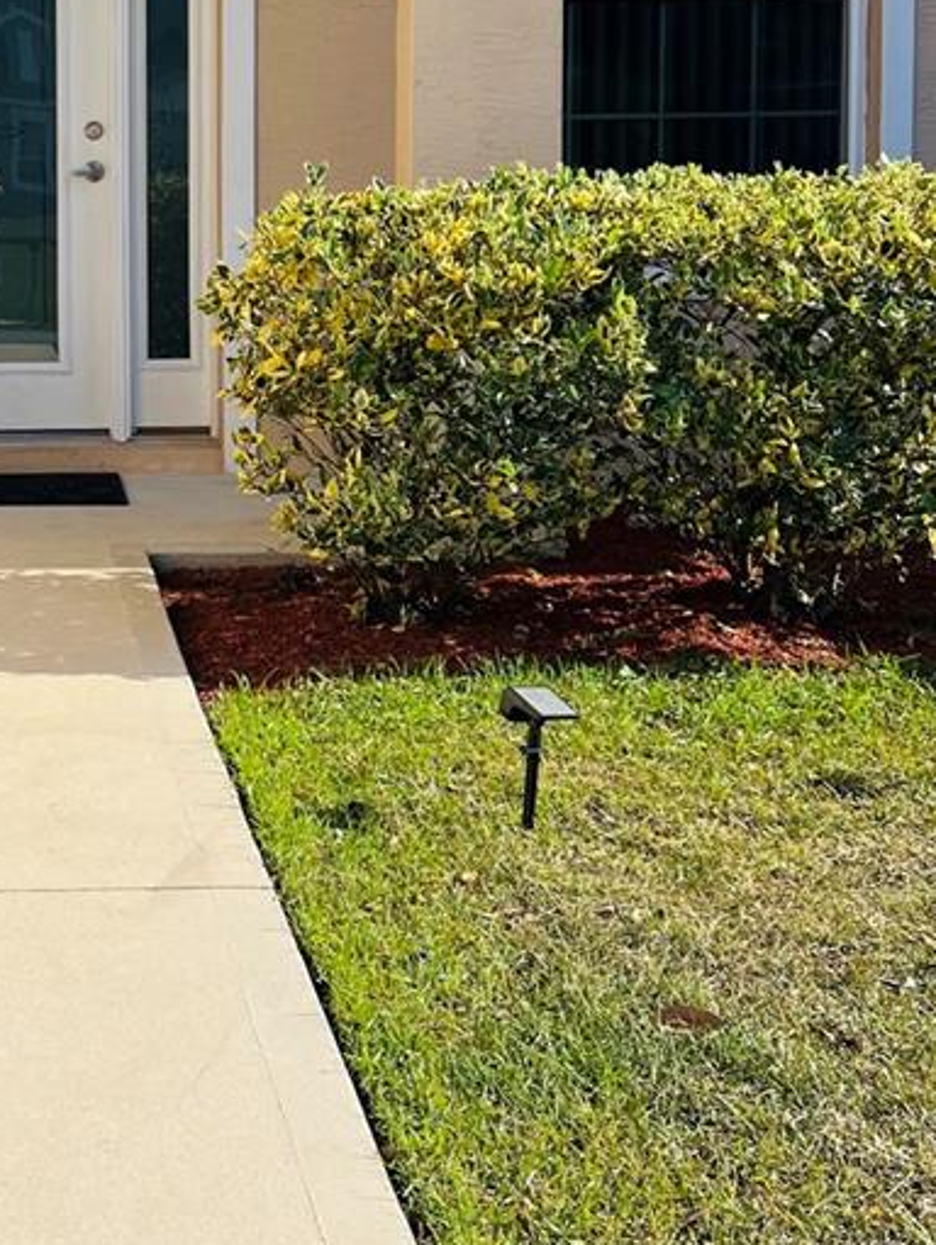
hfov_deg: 23.2
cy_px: 300
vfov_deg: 31.1
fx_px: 2196
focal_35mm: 61
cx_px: 29
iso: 50
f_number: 1.5
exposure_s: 1/5319
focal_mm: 5.7
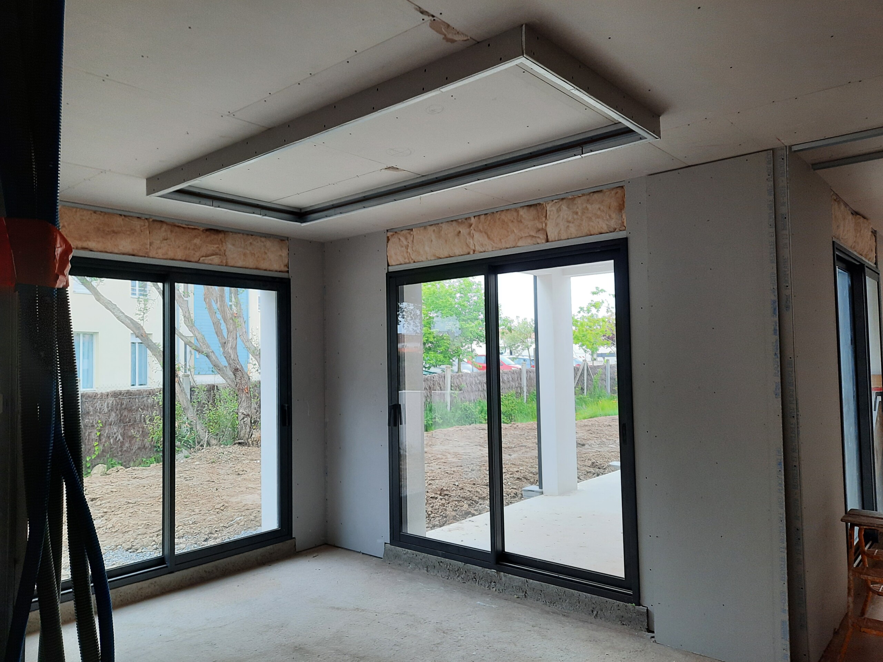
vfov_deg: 54.9
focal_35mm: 25
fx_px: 638
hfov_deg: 69.4
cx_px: 442
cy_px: 331
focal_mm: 4.6
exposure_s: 1/50
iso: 50
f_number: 2
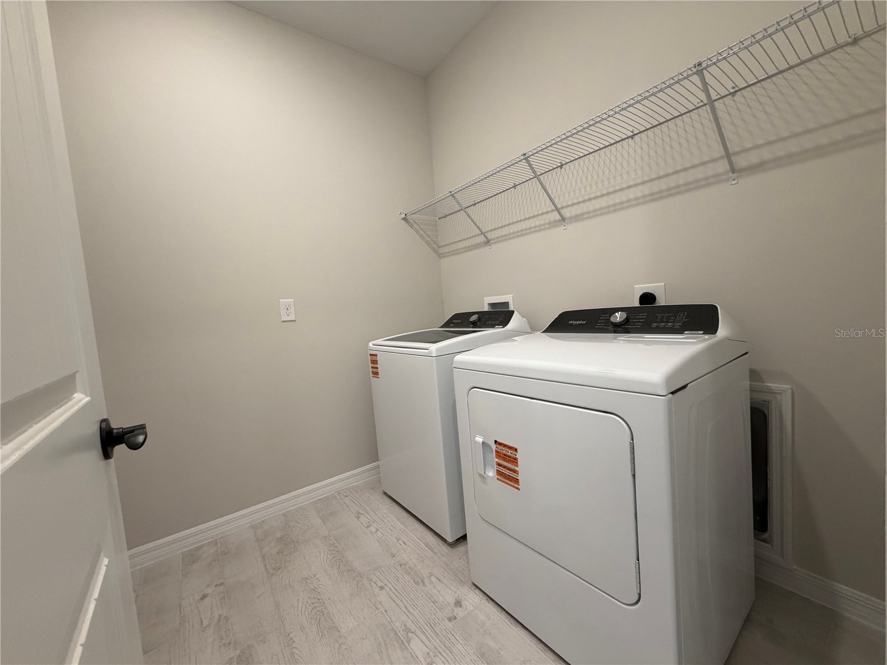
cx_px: 444
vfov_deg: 85.7
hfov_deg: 102.1
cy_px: 332
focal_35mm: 14
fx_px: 359
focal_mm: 2.22
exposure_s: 1/120
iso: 320
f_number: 2.2
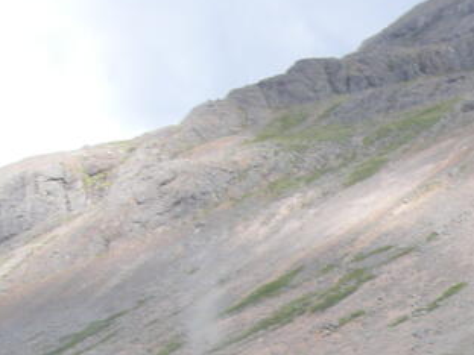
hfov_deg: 15.8
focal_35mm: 115
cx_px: 703
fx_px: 1575
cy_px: 561
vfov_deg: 12.2
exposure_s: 1/149
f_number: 4.8
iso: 100
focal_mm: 7.5
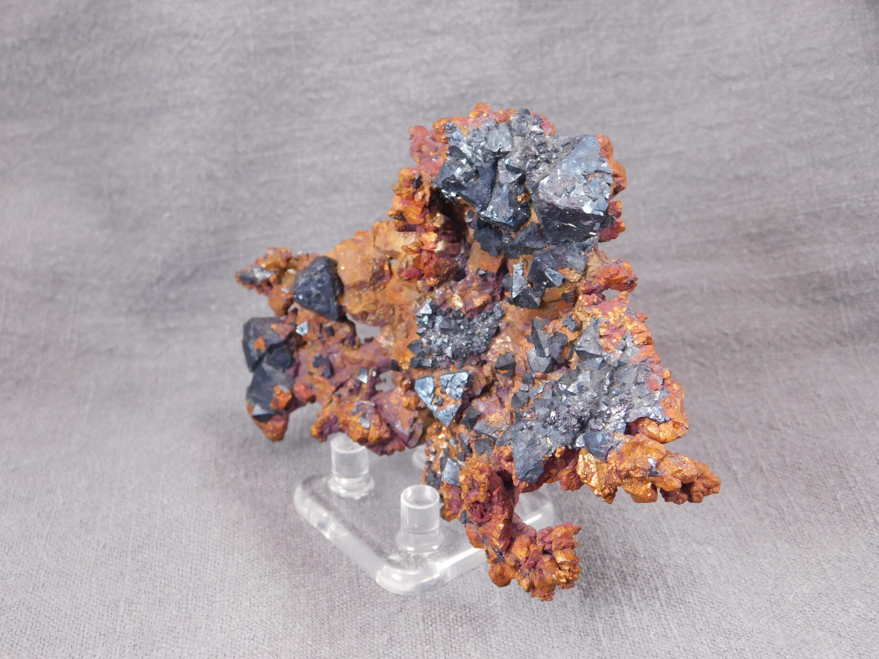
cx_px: 440
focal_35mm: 45
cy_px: 330
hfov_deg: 42.1
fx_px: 1143
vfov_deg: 32.2
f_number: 3.7
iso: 125
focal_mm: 8
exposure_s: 1/100
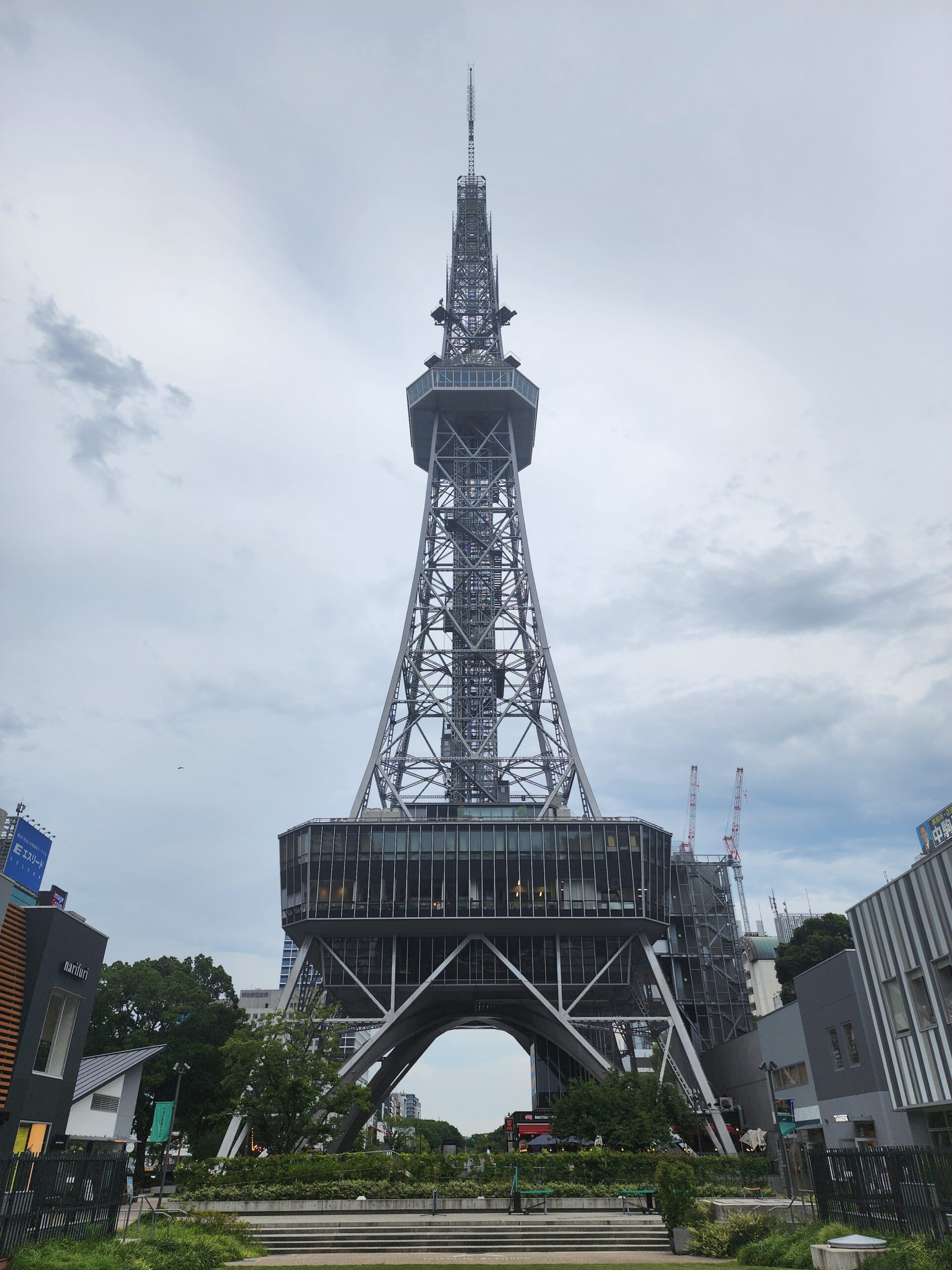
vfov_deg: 73.9
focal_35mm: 23
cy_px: 635
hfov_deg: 58.9
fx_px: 843
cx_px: 476
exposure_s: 1/525
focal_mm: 6.4
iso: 12
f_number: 1.8
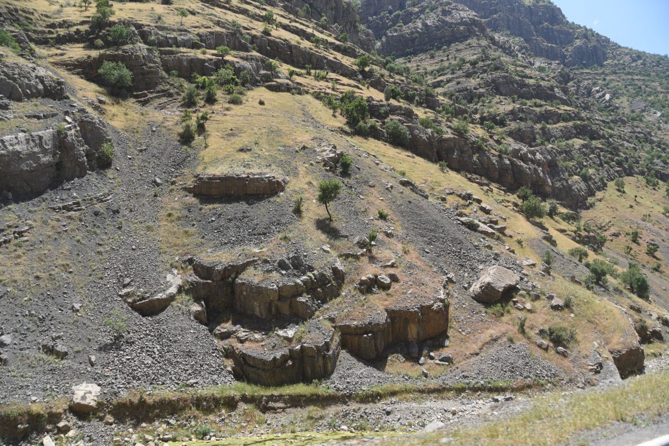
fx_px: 595
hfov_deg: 58.7
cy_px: 223
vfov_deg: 41.1
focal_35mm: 32
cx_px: 334
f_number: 4.5
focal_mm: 32
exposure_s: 1/500
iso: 100
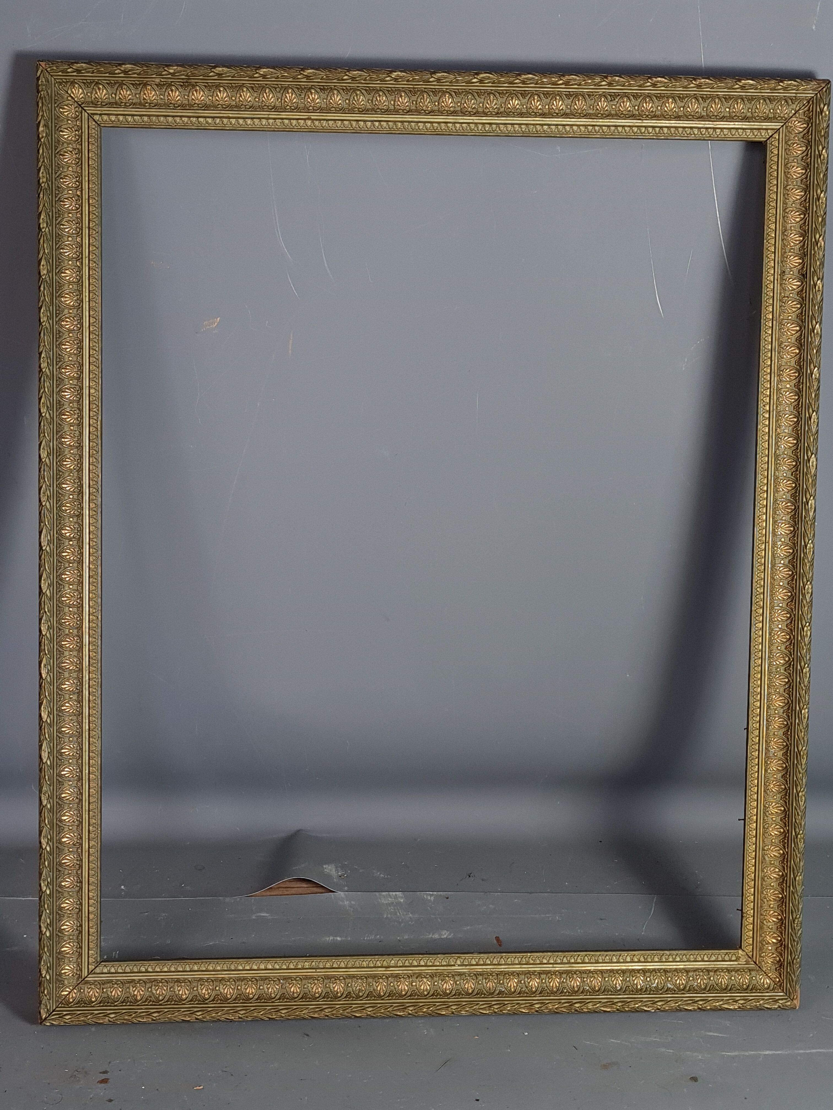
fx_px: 834
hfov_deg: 53.1
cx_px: 416
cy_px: 555
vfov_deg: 67.3
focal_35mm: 26
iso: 80
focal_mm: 5.4
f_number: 1.8
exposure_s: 1/100
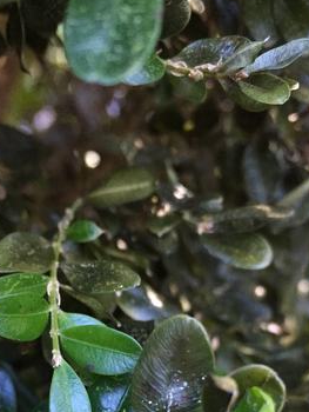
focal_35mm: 58
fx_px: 689
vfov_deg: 31.6
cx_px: 140
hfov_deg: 25.3
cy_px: 374
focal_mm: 4.15
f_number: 2.2
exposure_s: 1/30
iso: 200
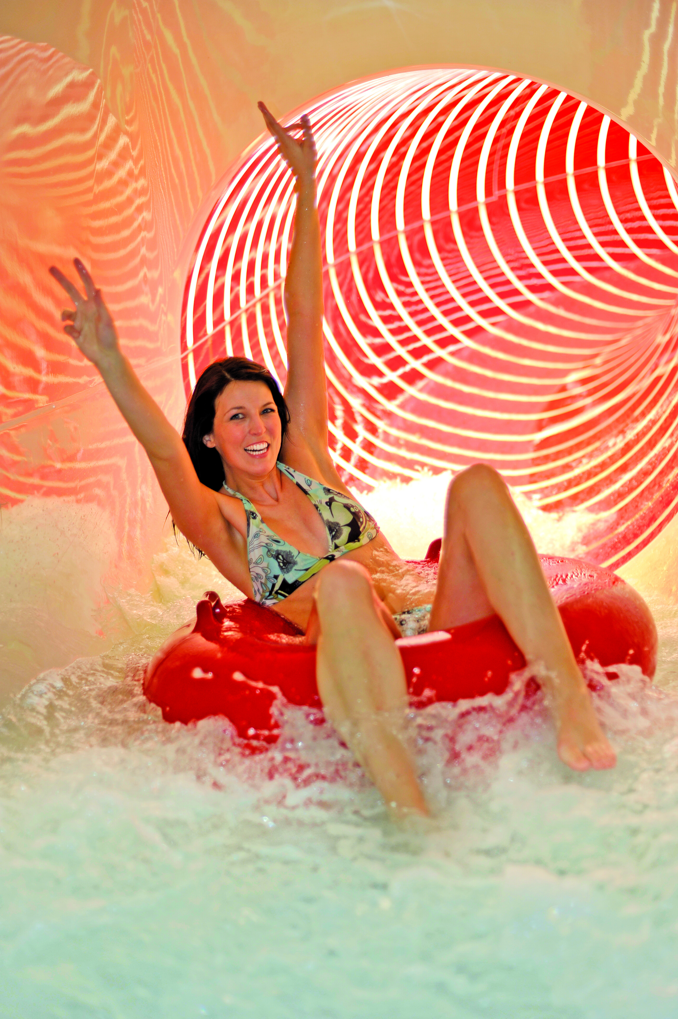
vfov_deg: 39.6
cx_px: 339
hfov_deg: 27.0
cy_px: 510
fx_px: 1414
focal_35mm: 50
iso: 200
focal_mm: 50
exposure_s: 1/250
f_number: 1.8
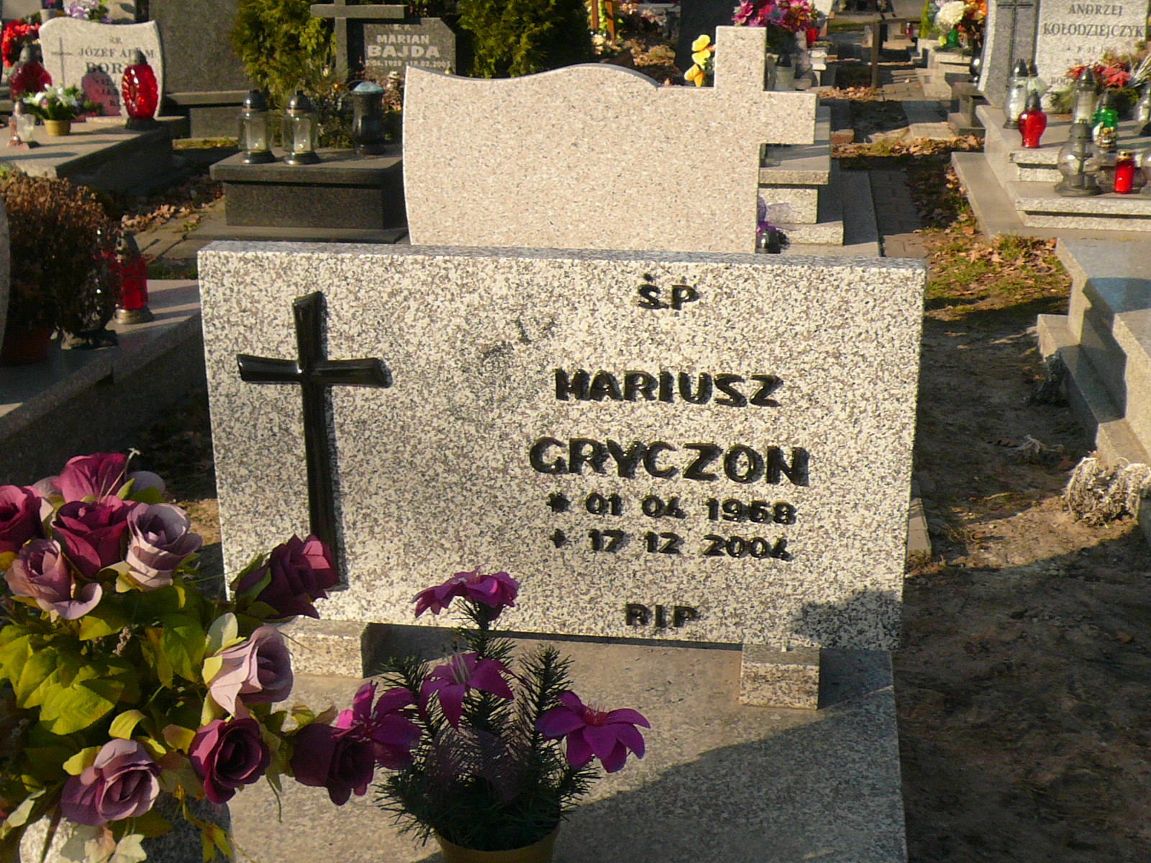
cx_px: 576
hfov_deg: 42.1
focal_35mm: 45
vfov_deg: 32.2
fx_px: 1496
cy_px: 432
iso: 100
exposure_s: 1/125
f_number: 8
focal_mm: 4.9
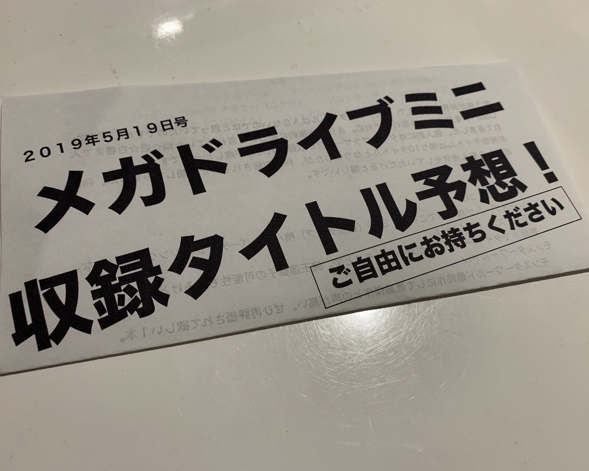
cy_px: 234
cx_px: 305
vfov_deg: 51.5
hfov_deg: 62.2
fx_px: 488
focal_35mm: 28
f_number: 1.8
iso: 320
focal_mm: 4.25
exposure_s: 1/50
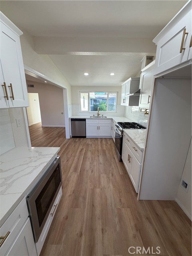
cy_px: 128
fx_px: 104
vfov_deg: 102.1
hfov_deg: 85.7
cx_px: 96
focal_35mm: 14
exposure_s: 1/120
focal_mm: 2.22
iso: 100
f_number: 2.2
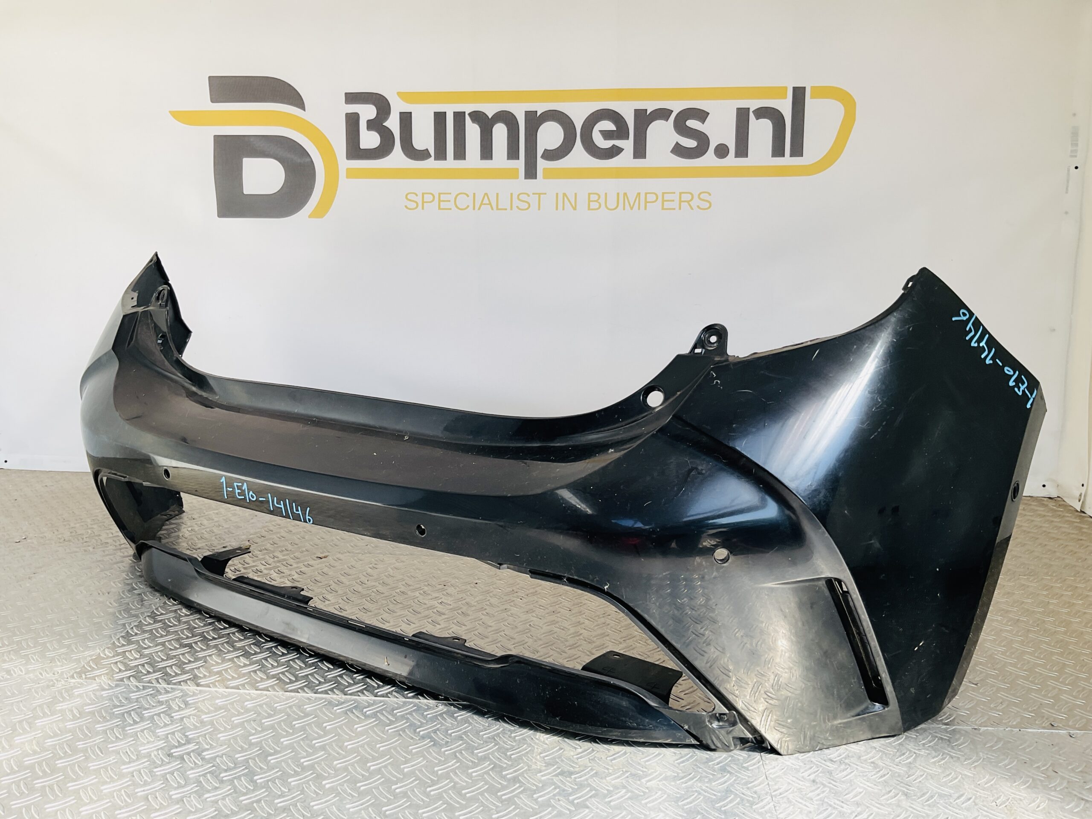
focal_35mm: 29
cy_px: 410
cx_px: 546
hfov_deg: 61.7
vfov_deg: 48.2
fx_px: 915
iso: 16
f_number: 1.8
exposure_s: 1/324
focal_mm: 3
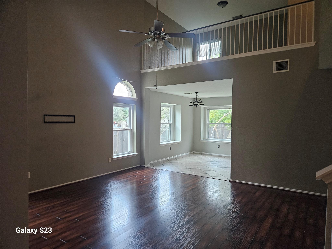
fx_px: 221
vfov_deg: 58.9
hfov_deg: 73.9
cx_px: 166
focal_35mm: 23
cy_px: 124
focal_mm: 5.4
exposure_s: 1/170
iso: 500
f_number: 1.8
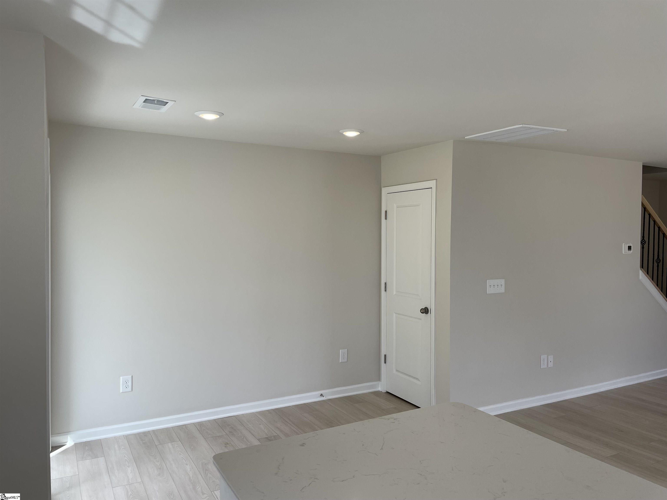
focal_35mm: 26
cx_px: 334
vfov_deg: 53.1
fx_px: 501
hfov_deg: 67.3
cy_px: 250
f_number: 1.6
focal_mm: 4.2
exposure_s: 1/485
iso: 32
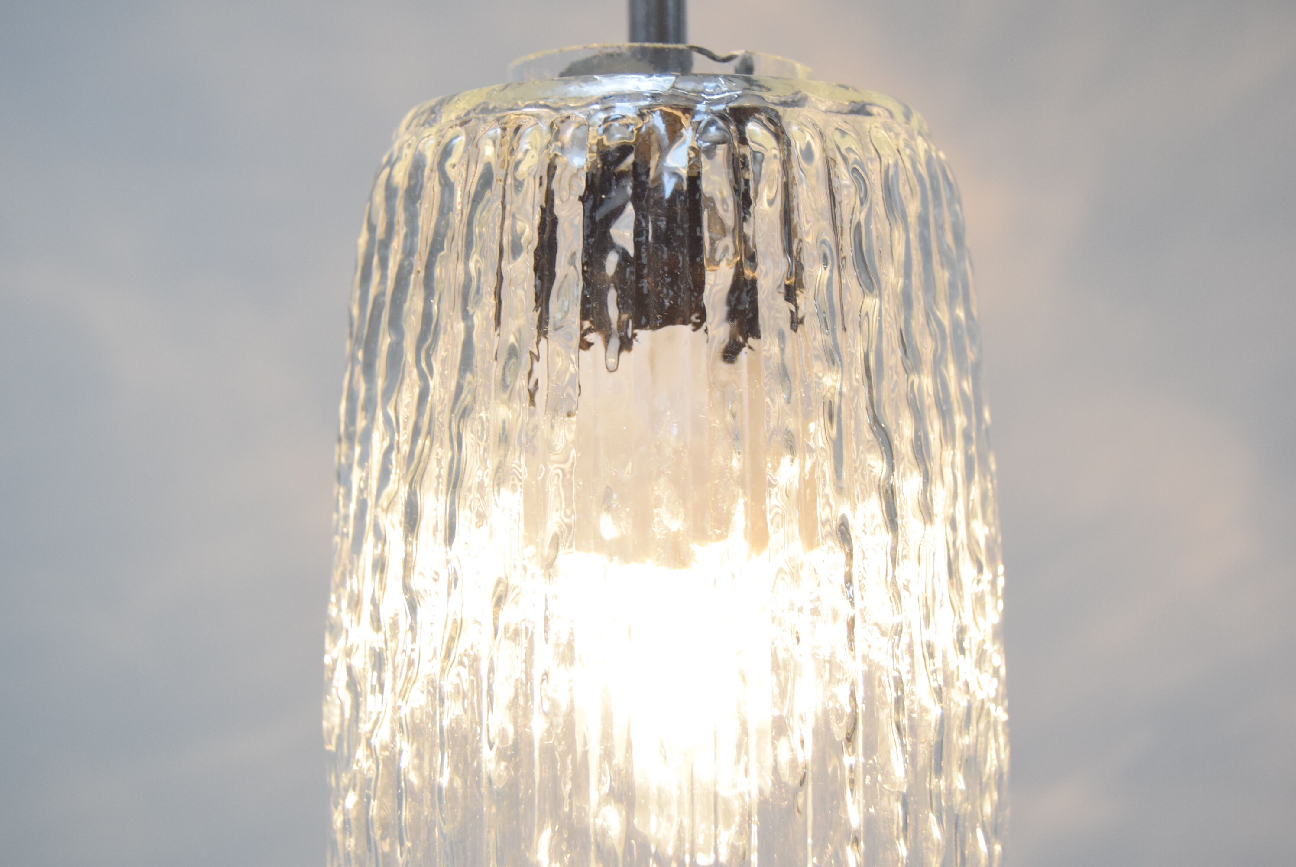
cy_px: 434
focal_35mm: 46
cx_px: 648
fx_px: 1675
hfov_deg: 42.3
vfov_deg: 29.0
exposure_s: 1/100
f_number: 5
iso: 1600
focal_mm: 31
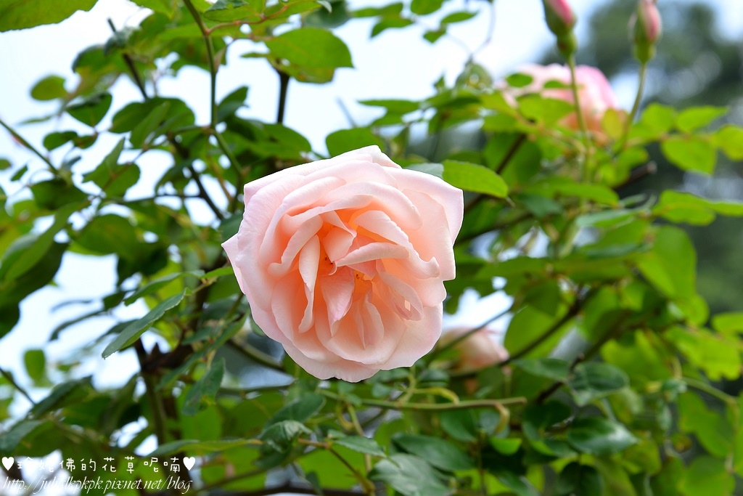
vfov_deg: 16.1
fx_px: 1754
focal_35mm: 85
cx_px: 372
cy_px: 248
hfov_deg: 23.9
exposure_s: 1/80
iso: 100
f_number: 8
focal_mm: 85
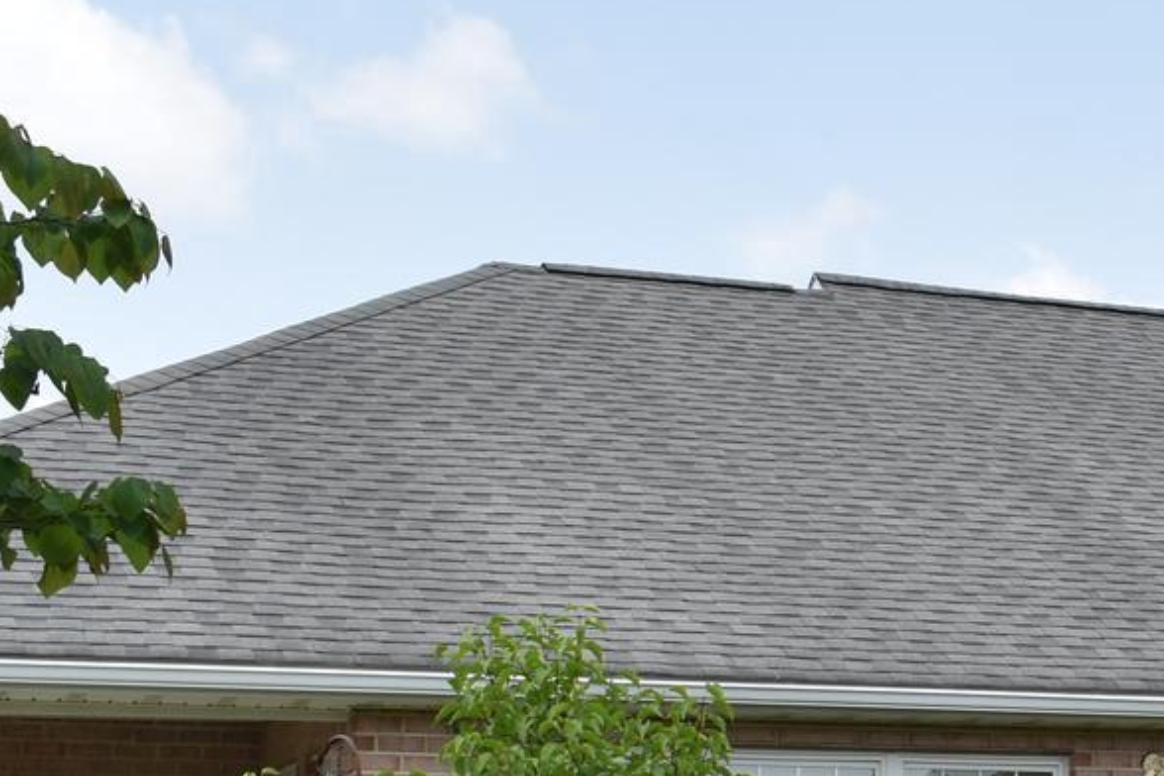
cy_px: 737
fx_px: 3039
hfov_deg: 19.8
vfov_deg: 14.4
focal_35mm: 94
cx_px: 1550
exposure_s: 1/200
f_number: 7.1
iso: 100
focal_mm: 18
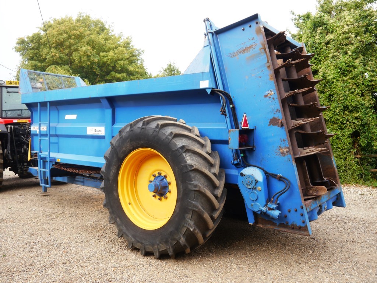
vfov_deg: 46.8
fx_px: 327
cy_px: 142
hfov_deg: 60.0
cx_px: 188
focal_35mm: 30
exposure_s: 1/125
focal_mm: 15
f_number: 4.5
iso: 160
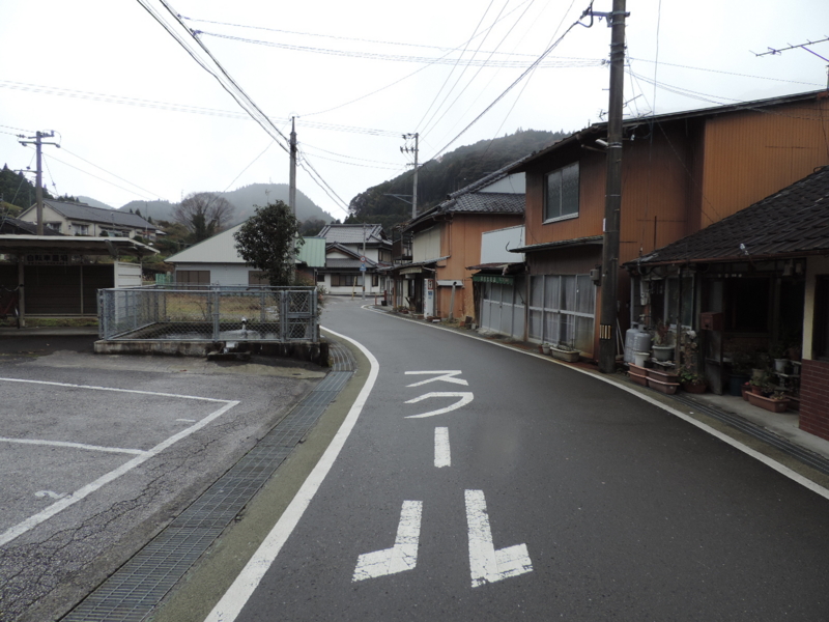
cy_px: 311
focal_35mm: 24
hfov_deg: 71.6
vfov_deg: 56.8
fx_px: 575
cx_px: 414
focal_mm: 4.3
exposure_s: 1/125
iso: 80
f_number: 3
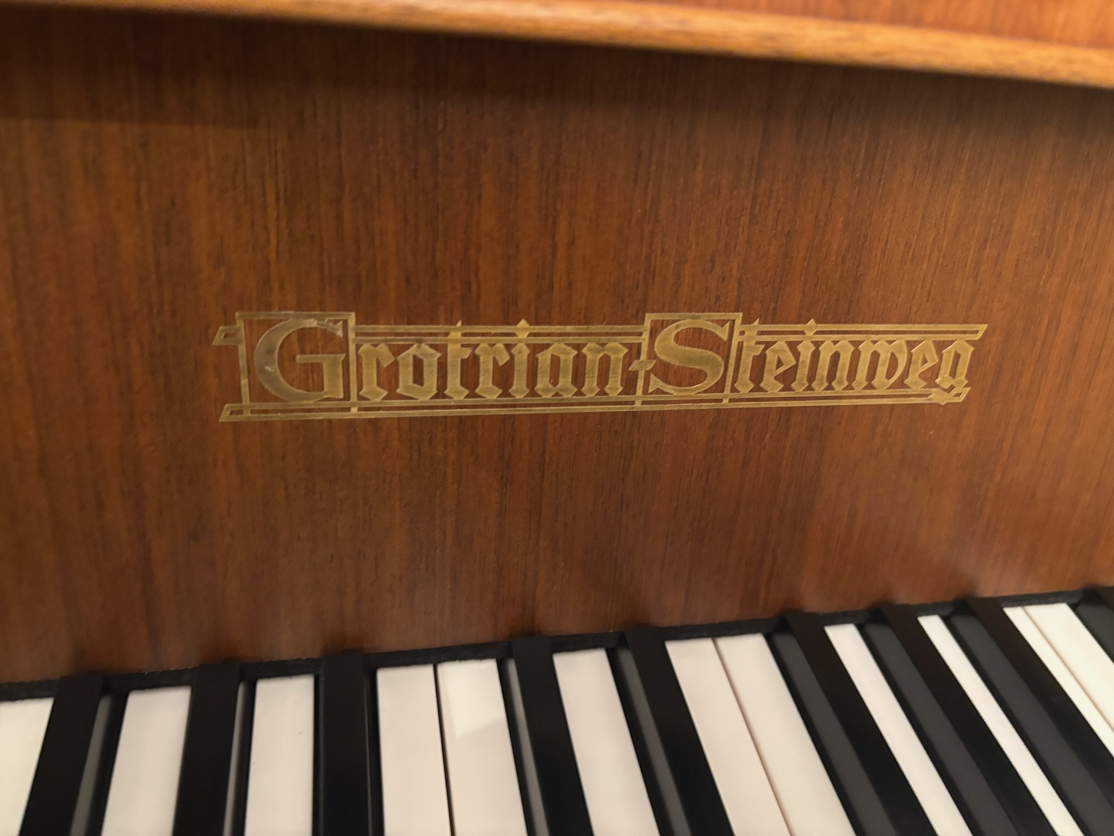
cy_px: 418
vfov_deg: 53.1
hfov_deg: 67.3
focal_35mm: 26
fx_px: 837
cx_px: 557
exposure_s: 1/25
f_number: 1.6
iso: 500
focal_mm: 5.96
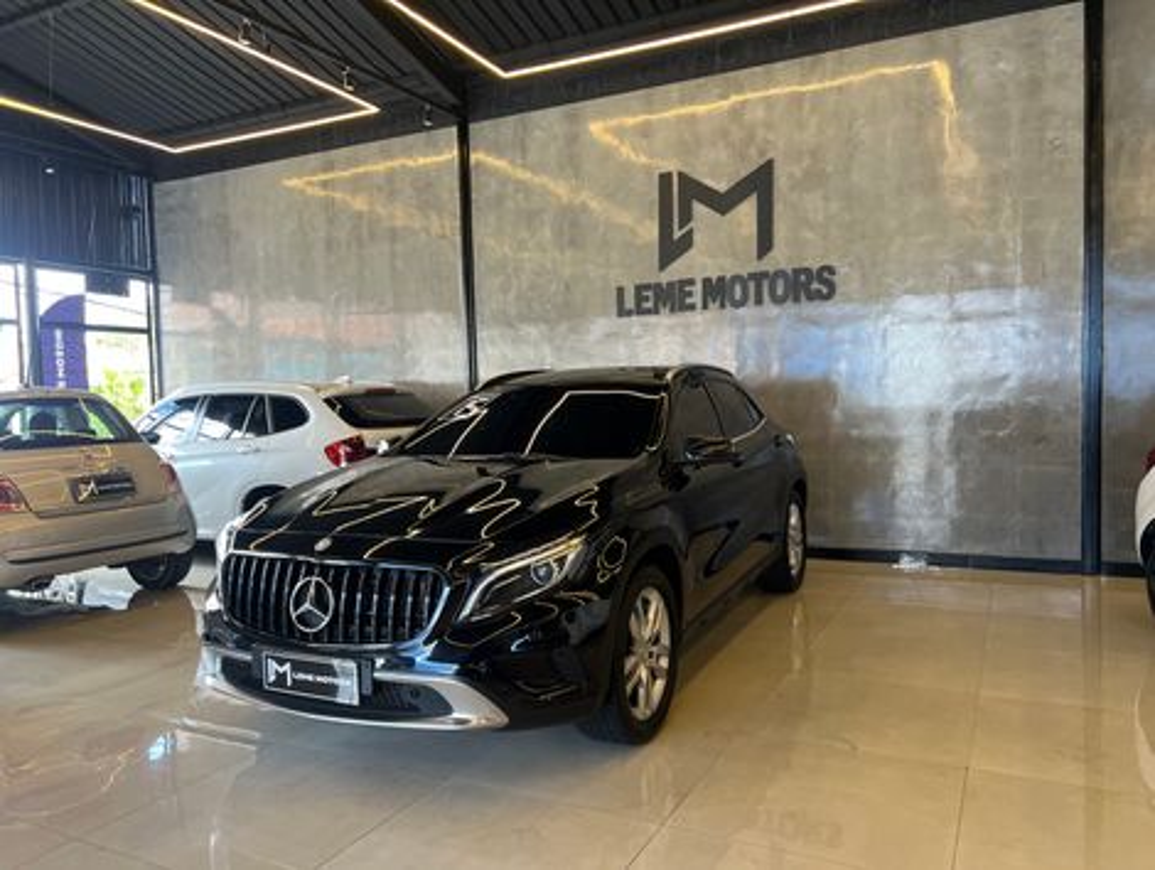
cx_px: 578
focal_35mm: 26
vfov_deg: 53.2
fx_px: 869
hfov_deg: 67.2
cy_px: 435
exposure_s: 1/120
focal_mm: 5.7
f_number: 1.5
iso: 125
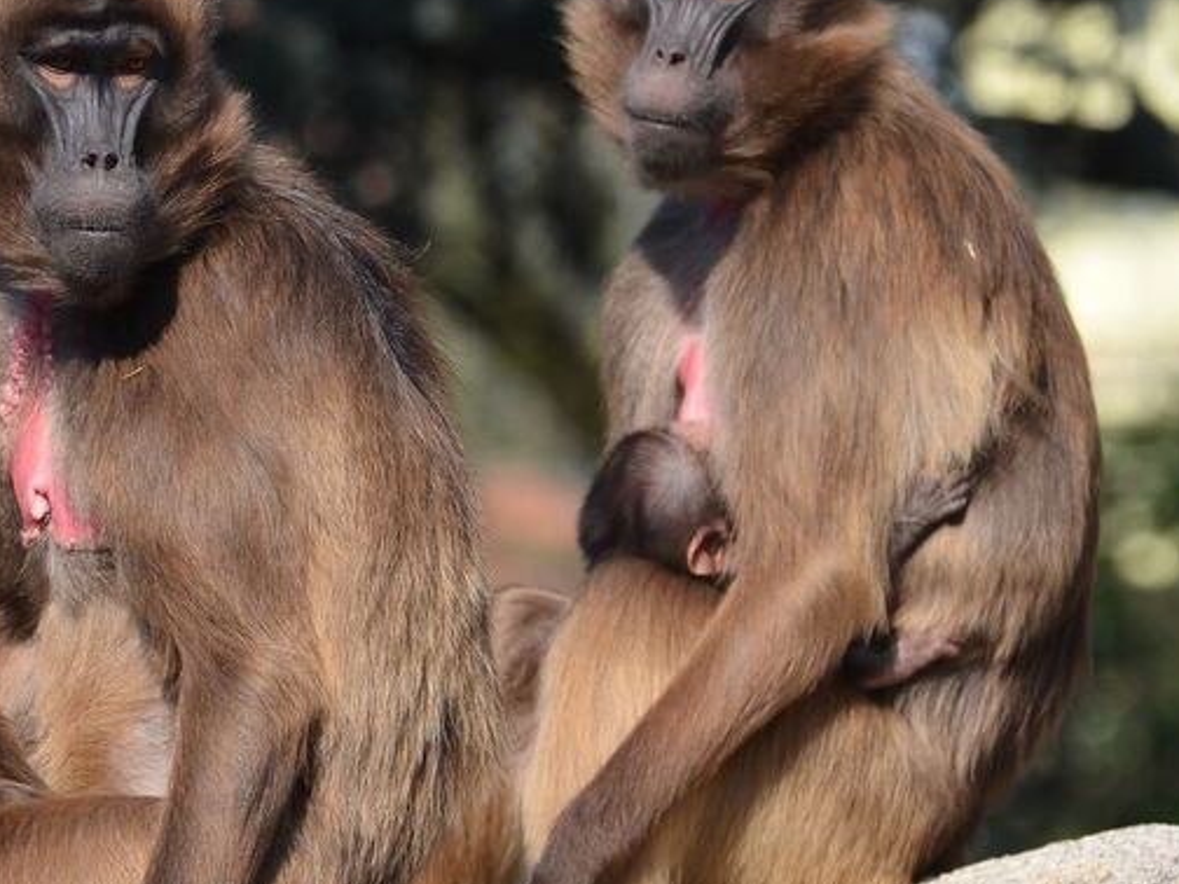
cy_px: 631
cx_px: 70
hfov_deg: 3.2
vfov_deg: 2.4
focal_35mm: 617
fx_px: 21015
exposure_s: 1/400
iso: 100
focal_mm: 180
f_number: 5.6
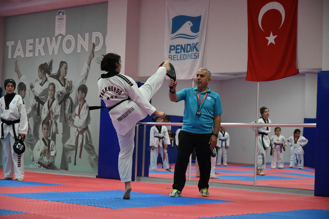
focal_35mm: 78
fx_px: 713
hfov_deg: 26.0
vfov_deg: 17.5
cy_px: 110
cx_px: 164
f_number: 3.8
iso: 5000
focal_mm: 52
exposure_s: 1/500
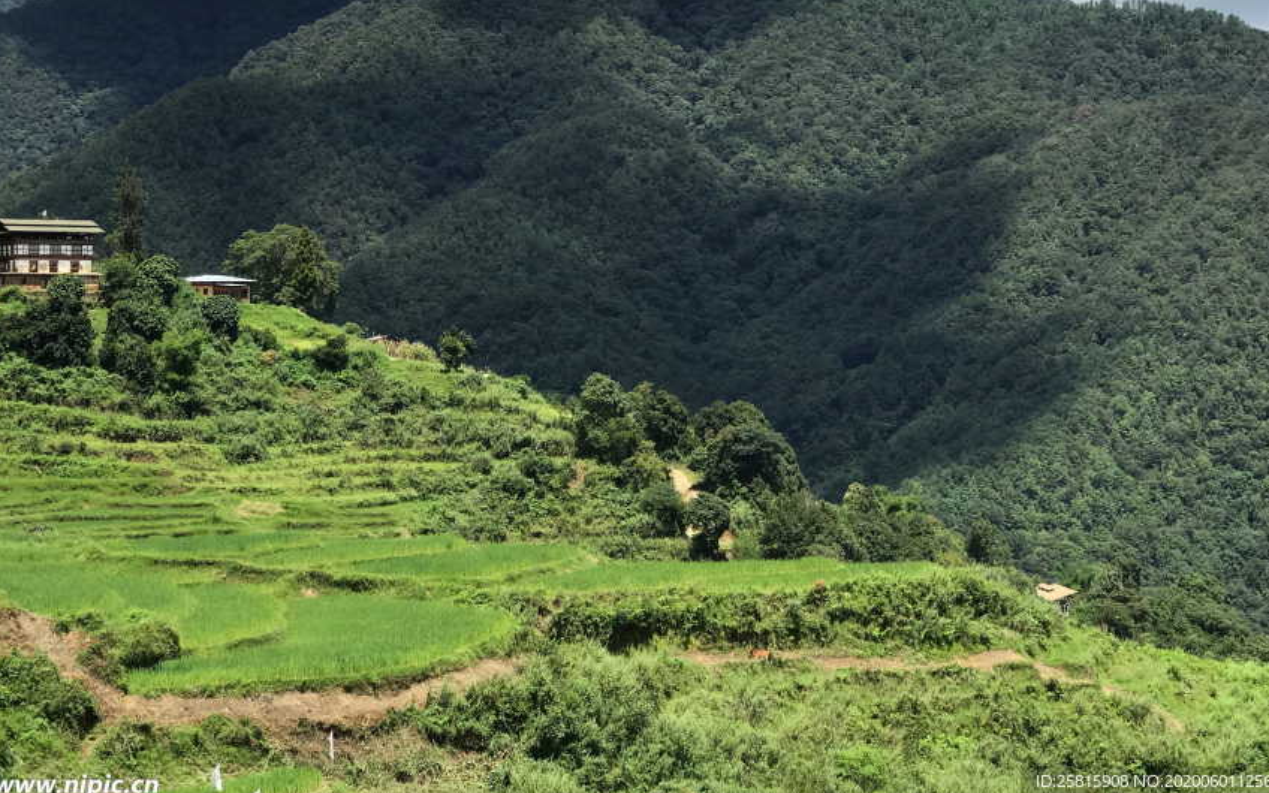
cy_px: 236
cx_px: 609
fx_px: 2525
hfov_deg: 28.2
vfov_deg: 17.8
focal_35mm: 73
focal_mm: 6.6
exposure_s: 1/812
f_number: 2.8
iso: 20
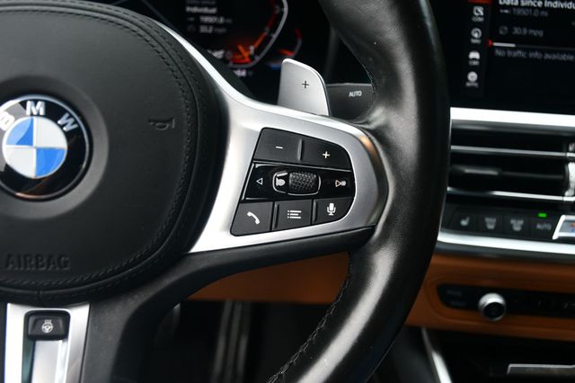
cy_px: 192
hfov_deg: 48.5
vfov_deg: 33.4
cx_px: 288
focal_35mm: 40
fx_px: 639
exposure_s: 1/250
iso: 400
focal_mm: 27
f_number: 5
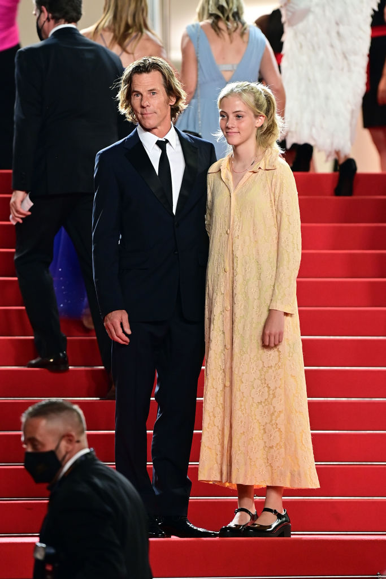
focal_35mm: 200
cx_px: 193
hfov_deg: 6.9
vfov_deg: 10.3
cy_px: 290
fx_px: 3215
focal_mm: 200
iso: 2000
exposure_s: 1/320
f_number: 3.5
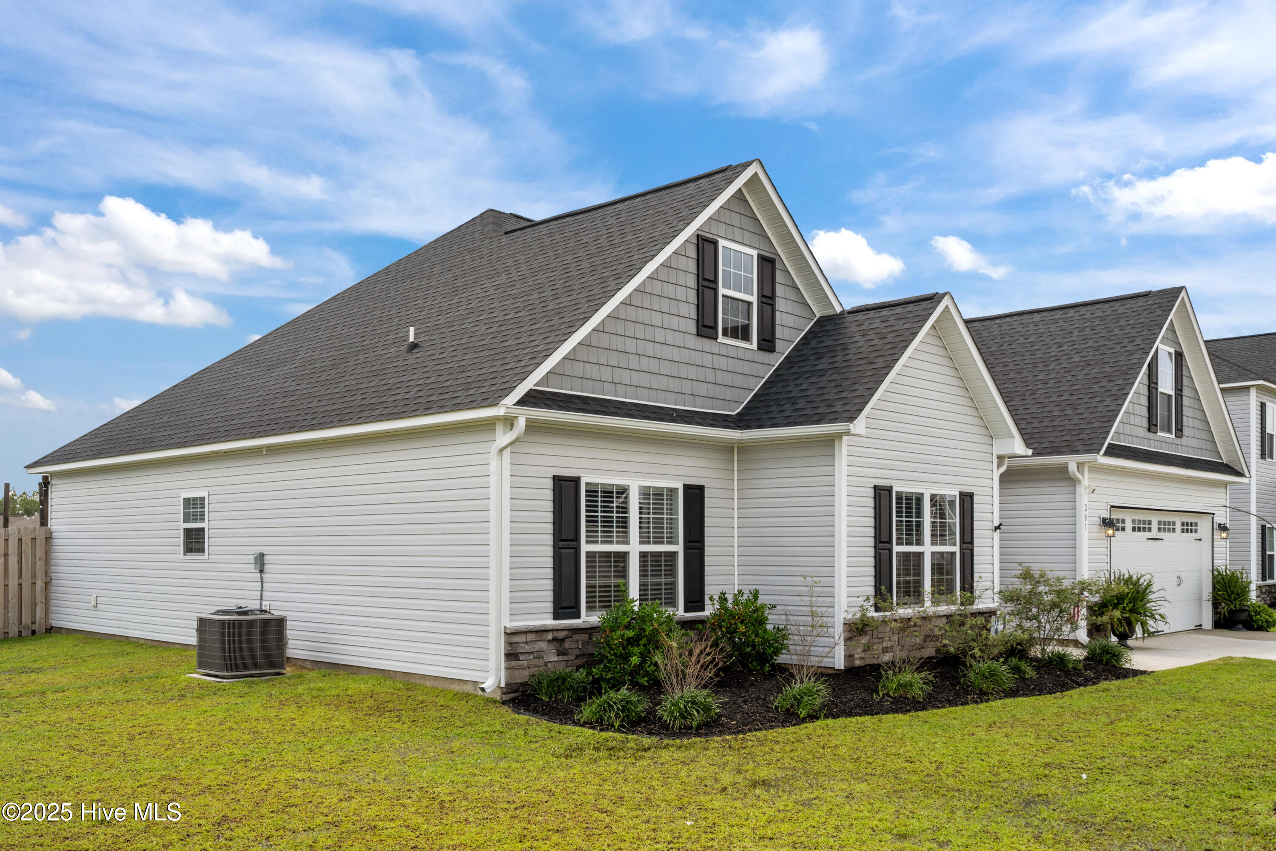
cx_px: 638
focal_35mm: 30
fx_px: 1063
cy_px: 426
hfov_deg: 61.9
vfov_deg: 43.6
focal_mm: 30
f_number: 7.1
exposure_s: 1/160
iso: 64
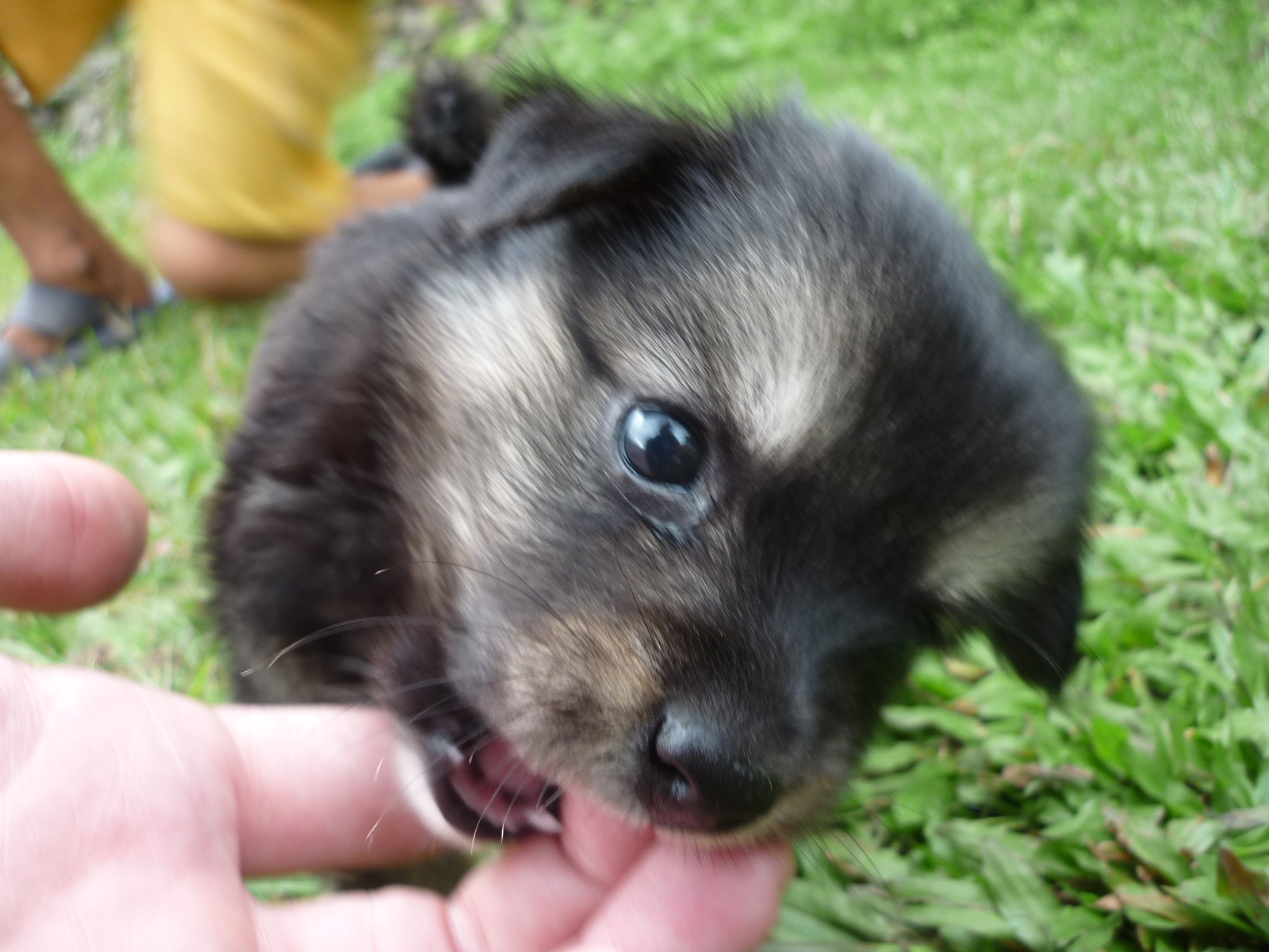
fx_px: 1210
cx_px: 634
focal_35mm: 33
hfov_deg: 55.4
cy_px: 476
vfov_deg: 42.9
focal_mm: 5.5
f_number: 2.8
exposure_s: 1/30
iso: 100
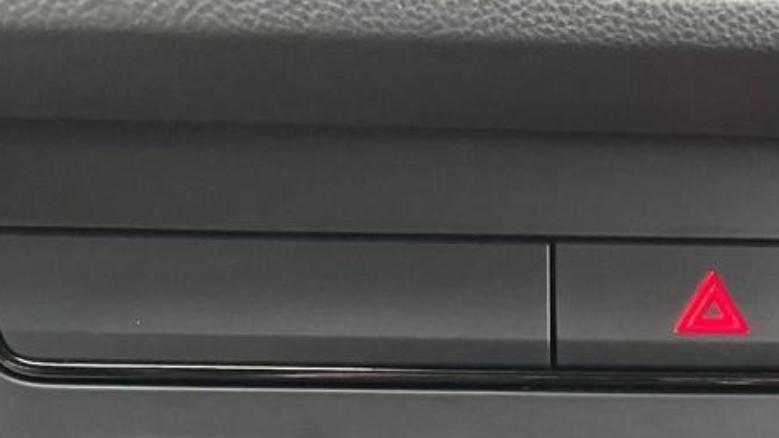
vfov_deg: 17.3
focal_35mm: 64
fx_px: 1322
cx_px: 695
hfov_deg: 31.4
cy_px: 617
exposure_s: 1/31
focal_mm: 5.1
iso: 640
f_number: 1.6
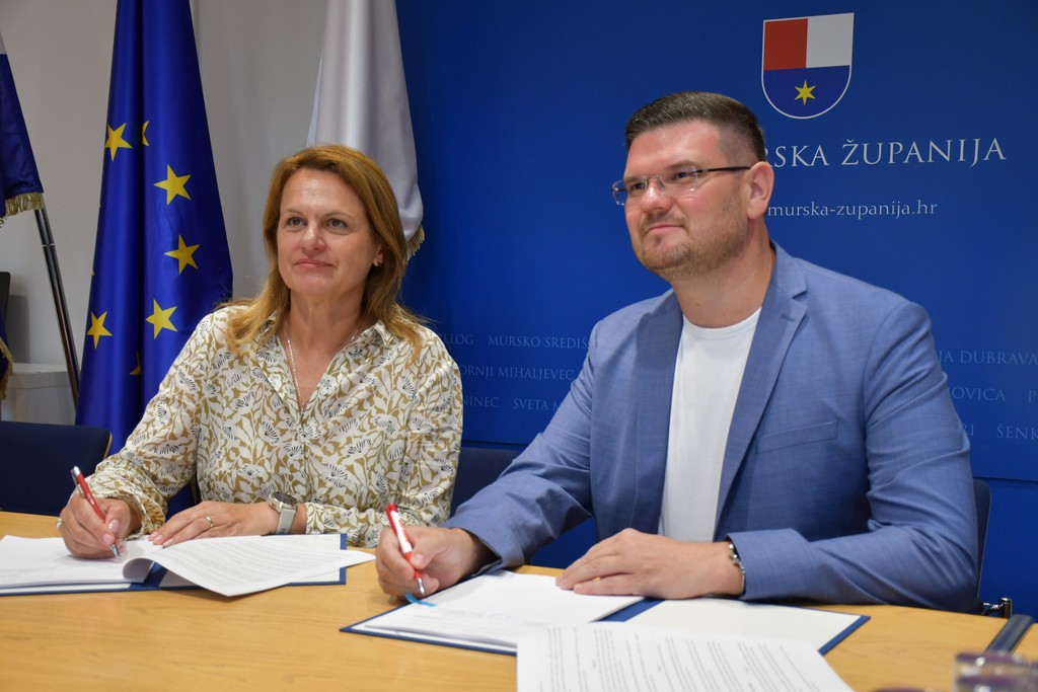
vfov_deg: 28.1
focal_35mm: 48
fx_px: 1384
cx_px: 519
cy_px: 346
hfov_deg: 41.1
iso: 1250
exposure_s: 1/125
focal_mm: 32
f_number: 4
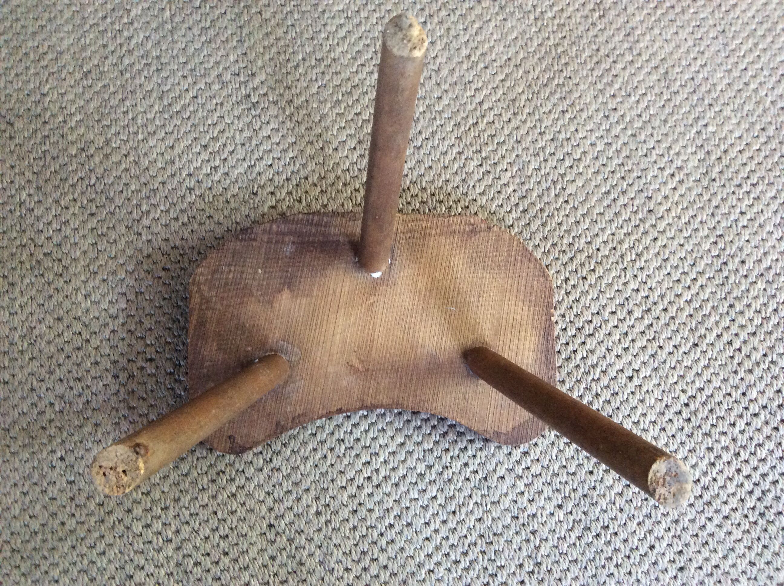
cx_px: 392
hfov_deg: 56.9
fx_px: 724
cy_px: 293
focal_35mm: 32
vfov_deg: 44.1
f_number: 2.4
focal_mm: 3.3
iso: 250
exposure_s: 1/25
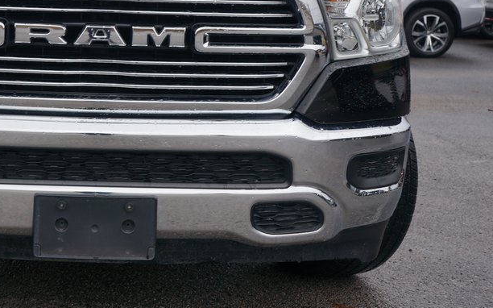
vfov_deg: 20.0
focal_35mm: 64
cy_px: 45
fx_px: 858
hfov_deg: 31.3
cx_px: 107
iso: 100
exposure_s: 1/80
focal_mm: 25
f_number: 5
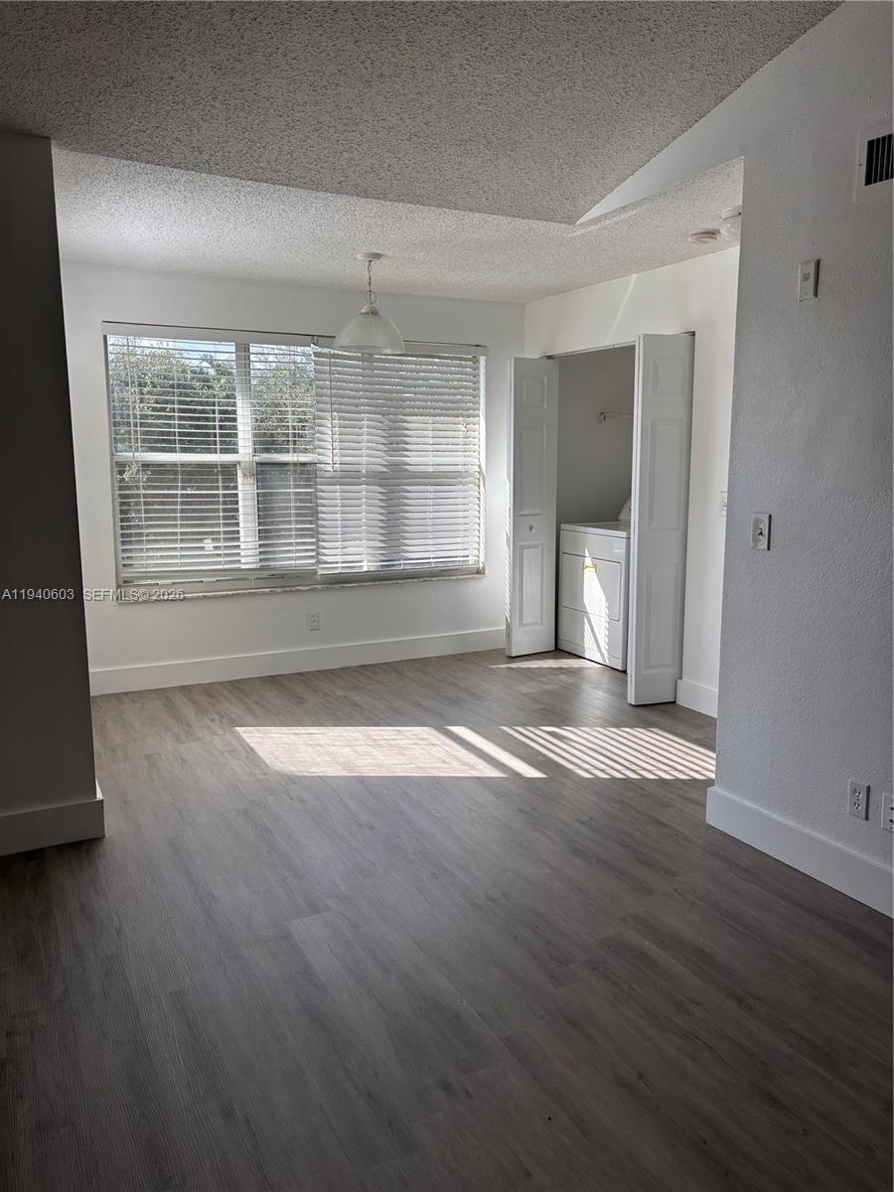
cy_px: 596
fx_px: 895
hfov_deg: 53.1
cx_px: 447
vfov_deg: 67.3
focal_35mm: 26
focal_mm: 5.96
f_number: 1.6
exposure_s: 1/657
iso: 50
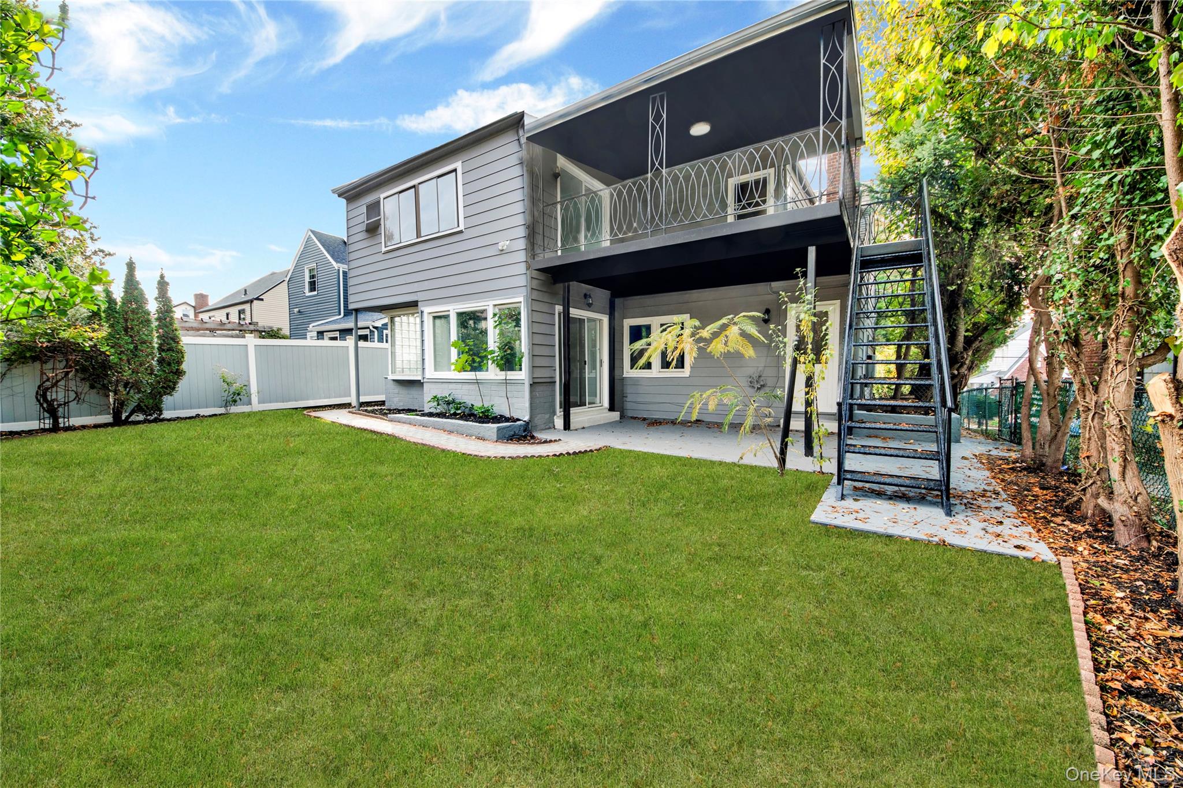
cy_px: 394
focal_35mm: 12
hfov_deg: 112.6
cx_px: 592
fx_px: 394
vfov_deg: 90.0
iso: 100
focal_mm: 8
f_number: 8
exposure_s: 1/80
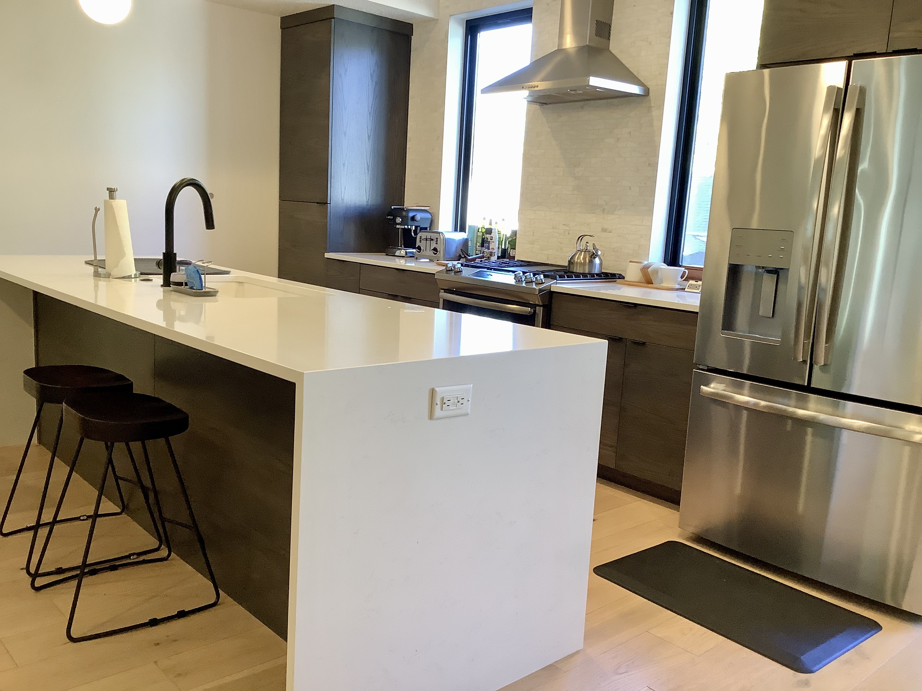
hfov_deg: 58.4
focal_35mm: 31
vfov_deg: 45.4
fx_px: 826
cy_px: 346
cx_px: 461
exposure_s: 1/60
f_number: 2.4
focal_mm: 3.3
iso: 125
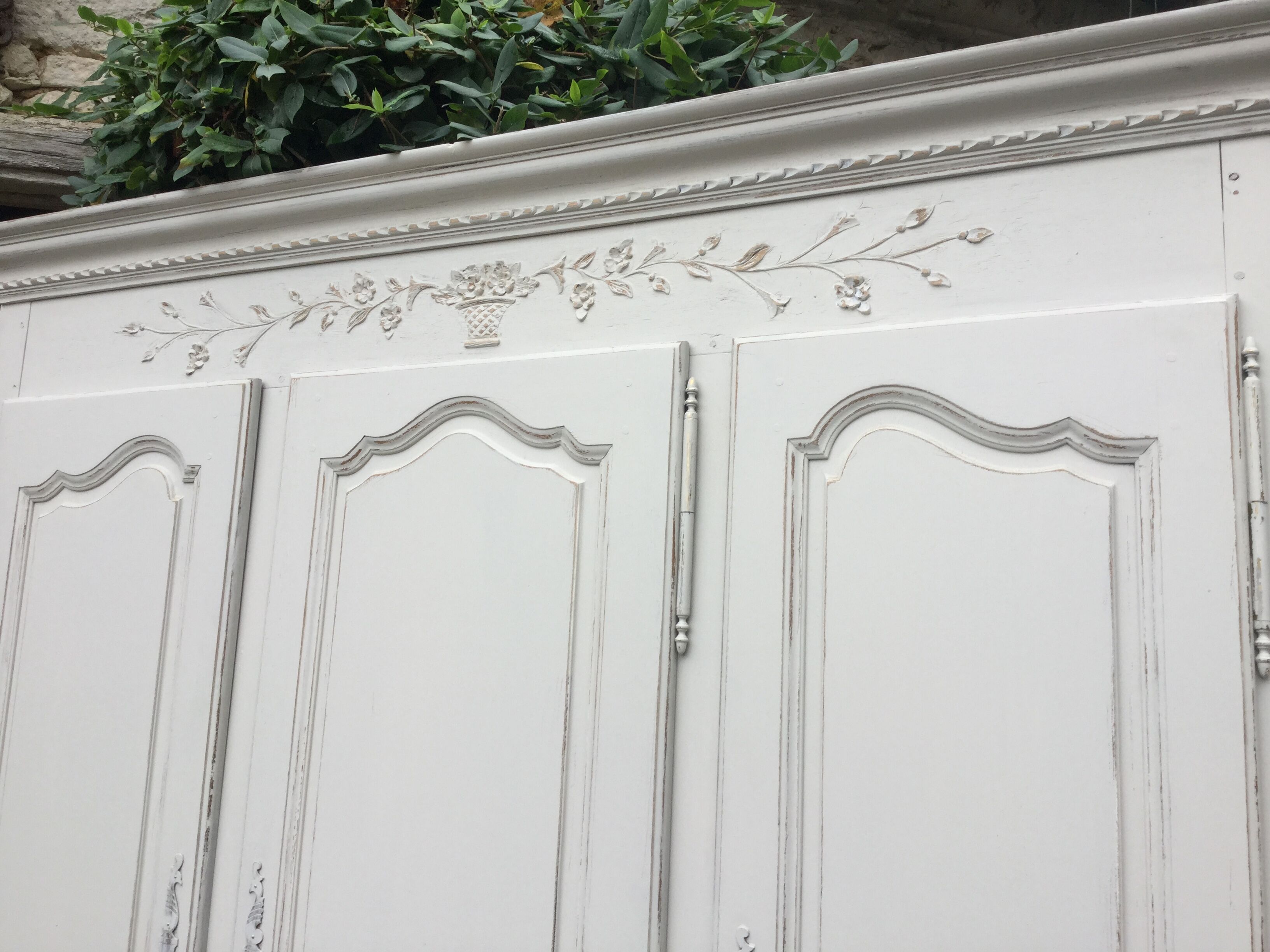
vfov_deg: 45.4
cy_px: 476
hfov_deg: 58.4
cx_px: 635
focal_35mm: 31
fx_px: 1137
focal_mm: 3.3
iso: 25
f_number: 2.4
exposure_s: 1/100
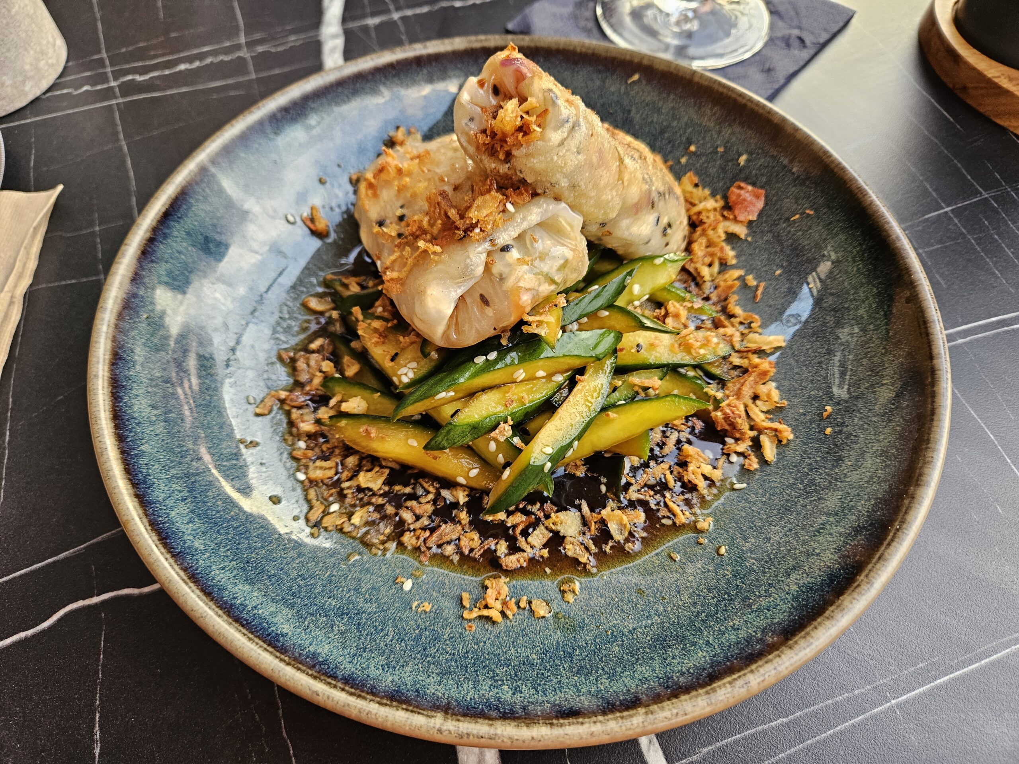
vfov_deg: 58.9
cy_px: 382
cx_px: 510
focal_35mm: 23
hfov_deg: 73.9
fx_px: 677
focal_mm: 5.4
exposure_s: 1/142
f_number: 1.8
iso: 200
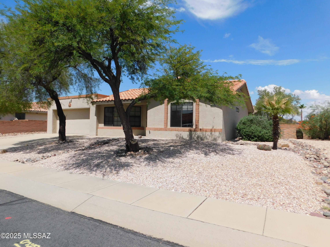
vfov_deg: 58.9
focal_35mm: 23
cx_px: 165
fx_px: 219
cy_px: 124
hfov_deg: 73.9
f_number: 6
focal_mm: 4
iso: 125
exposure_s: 1/640
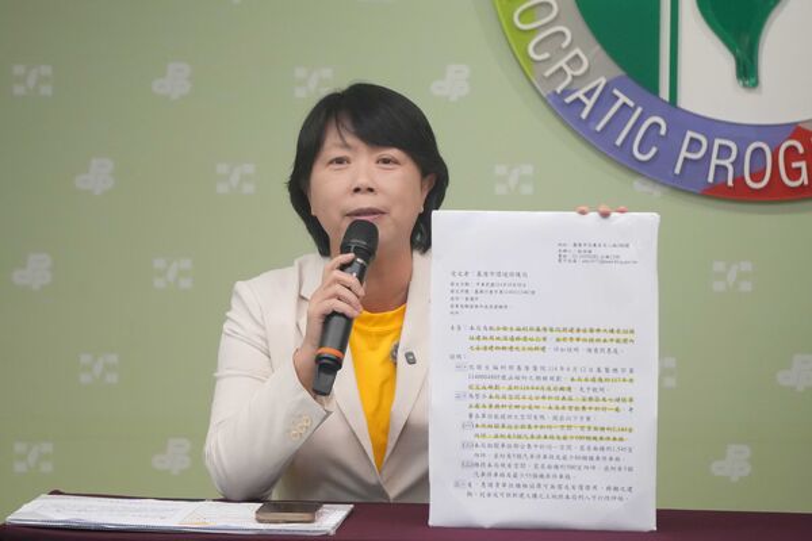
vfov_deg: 4.7
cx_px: 406
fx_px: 6529
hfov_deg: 7.1
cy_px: 270
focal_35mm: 290
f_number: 6.3
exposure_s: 1/250
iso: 3200
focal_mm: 193
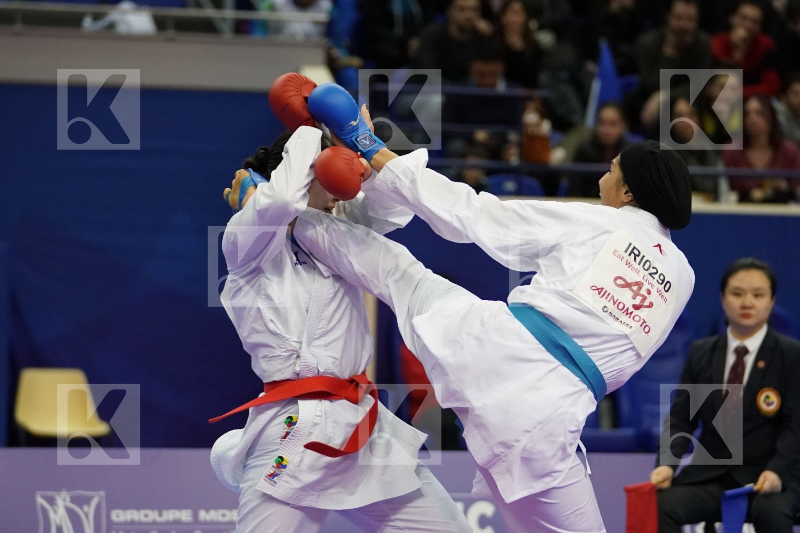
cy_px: 266
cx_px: 400
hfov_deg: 10.8
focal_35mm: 190
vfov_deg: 7.2
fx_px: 4222
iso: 4000
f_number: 2.8
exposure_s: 1/1000
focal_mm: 127
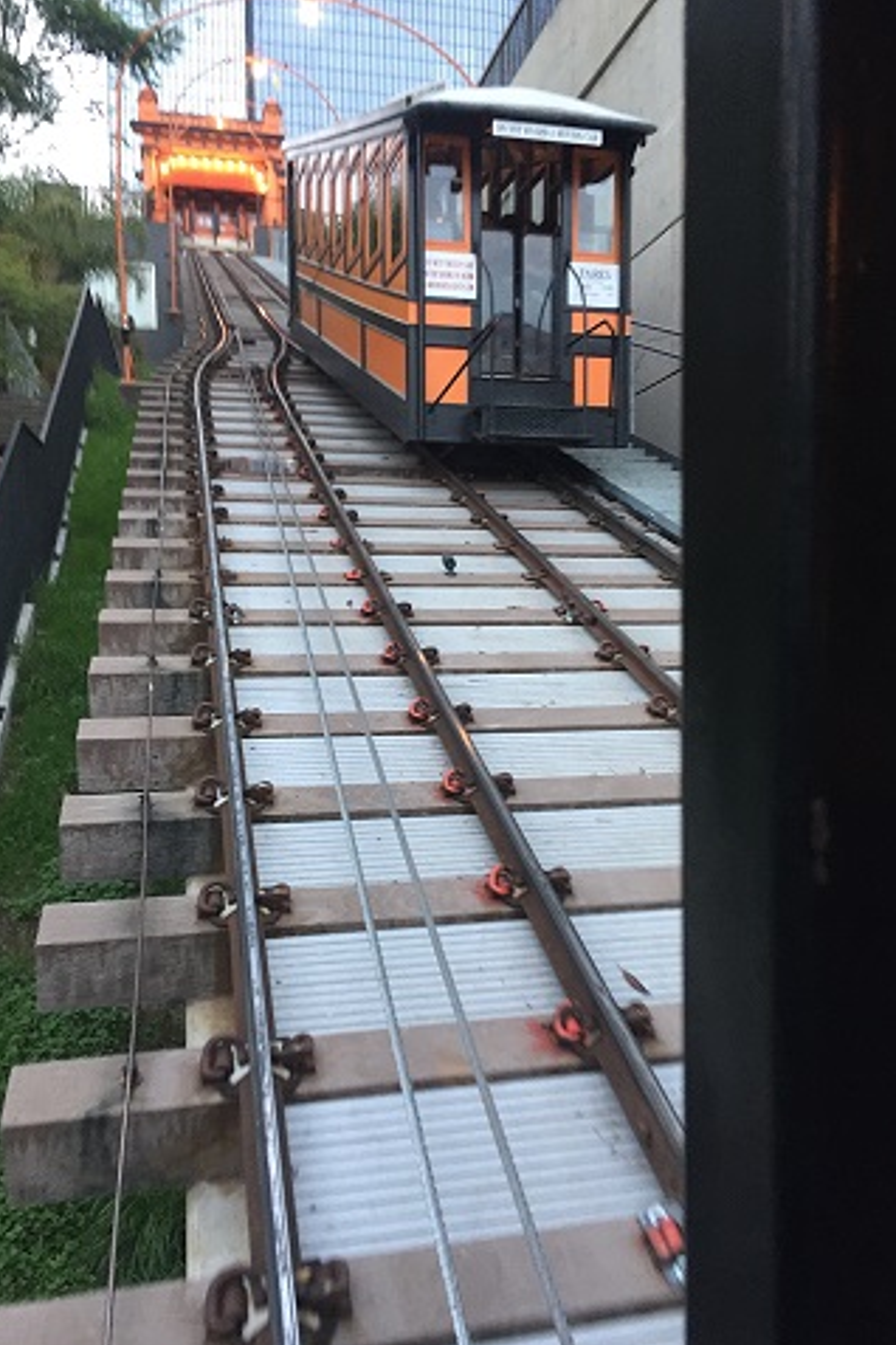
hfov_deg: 42.3
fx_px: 1157
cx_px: 454
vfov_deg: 60.3
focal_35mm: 31
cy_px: 682
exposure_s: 1/30
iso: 100
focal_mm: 4.15
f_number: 2.2
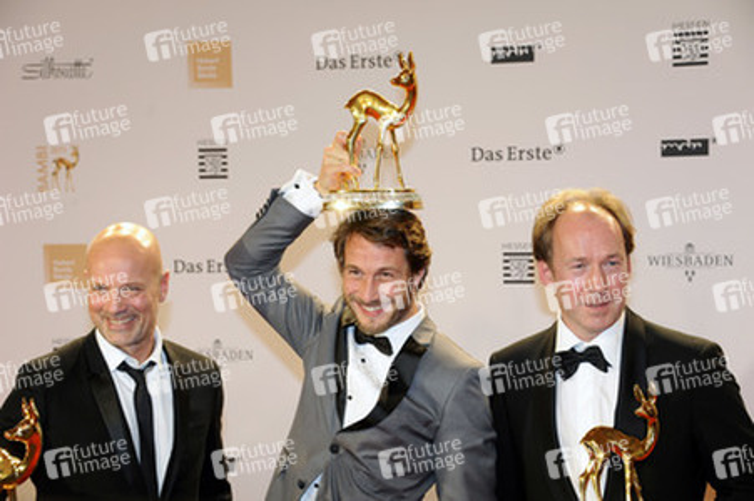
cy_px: 250
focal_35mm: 78
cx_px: 377
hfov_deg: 26.0
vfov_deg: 17.5
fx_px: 1632
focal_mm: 78
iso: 1000
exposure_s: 1/125
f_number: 5.6
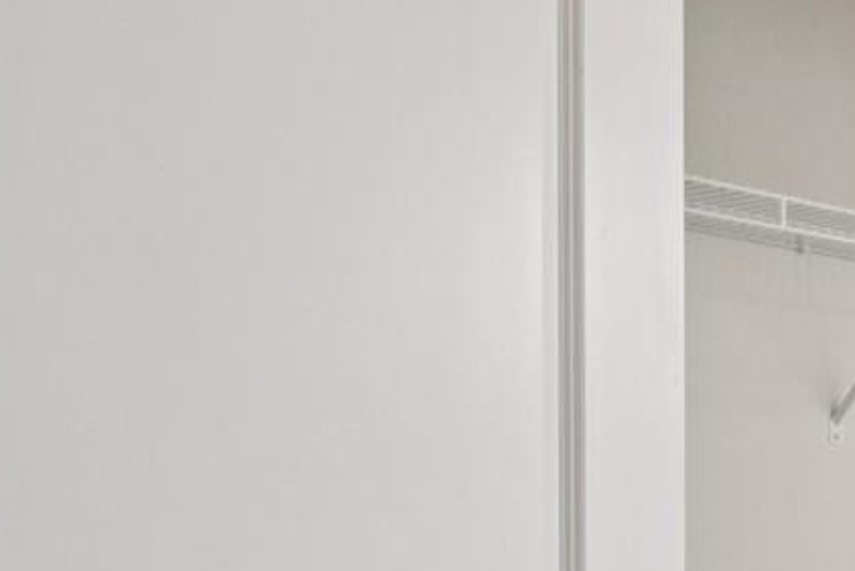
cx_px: 1172
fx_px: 1354
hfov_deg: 27.7
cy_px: 512
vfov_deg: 23.2
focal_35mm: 57
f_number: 8
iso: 320
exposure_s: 1/30
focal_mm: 10
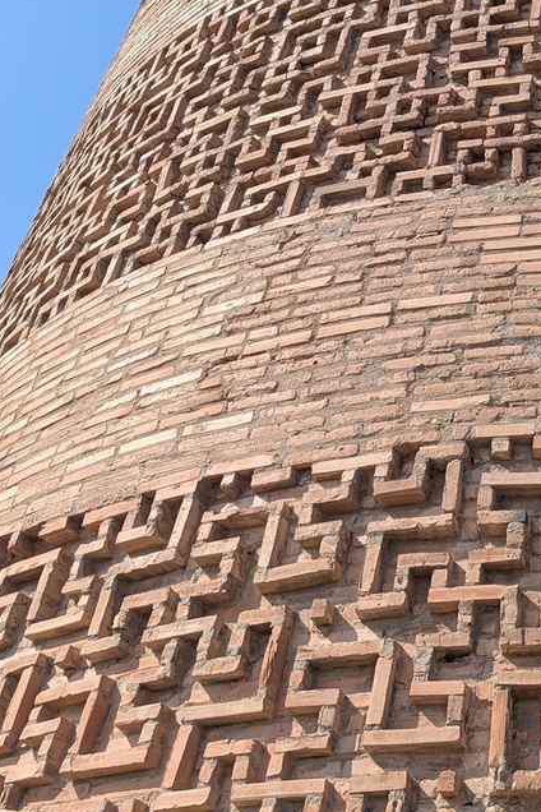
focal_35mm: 59
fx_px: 1330
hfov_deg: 21.5
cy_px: 172
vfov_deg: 33.1
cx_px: 635
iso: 45
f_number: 1.85
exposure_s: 1/1742
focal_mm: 6.81
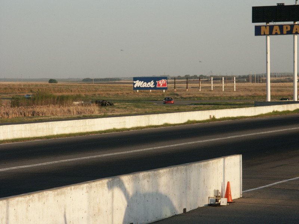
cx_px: 150
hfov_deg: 9.9
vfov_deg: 7.4
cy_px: 112
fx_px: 1728
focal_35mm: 200
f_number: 6.7
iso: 100
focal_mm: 50.69
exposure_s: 1/180
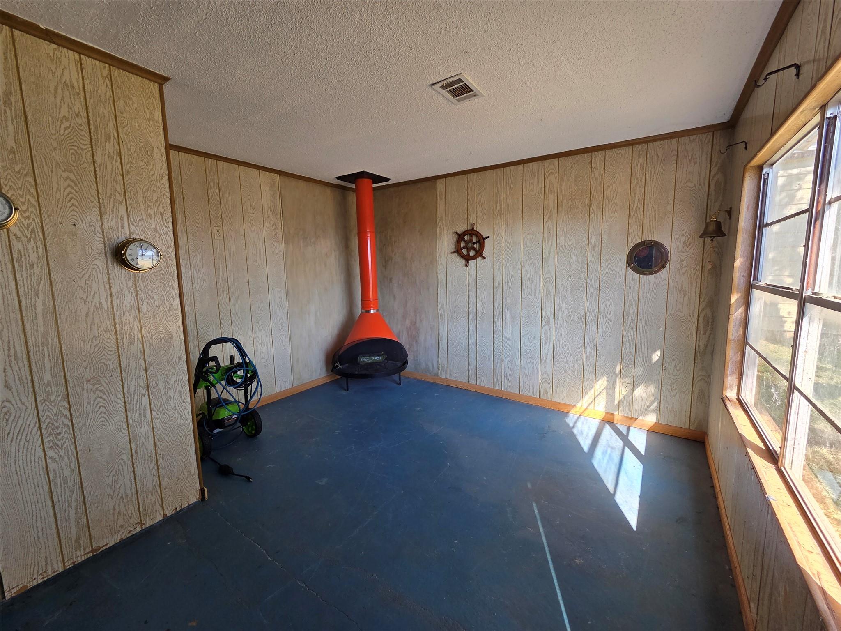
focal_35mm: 13
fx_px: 316
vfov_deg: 89.9
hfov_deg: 106.2
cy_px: 316
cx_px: 420
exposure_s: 1/124
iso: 50
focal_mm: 2.2
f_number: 2.2
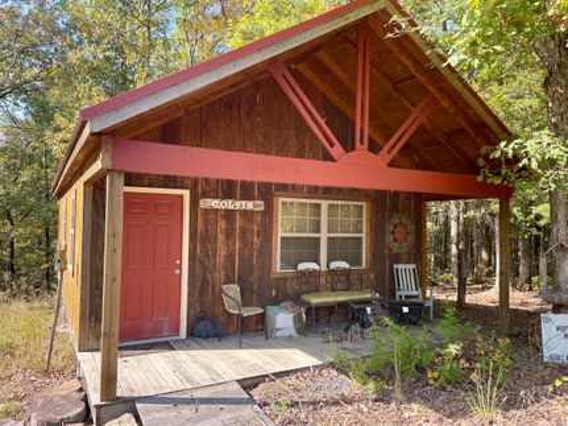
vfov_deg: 53.0
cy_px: 213
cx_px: 284
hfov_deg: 67.3
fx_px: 427
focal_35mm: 26
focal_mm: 4.2
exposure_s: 1/432
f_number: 1.6
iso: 32
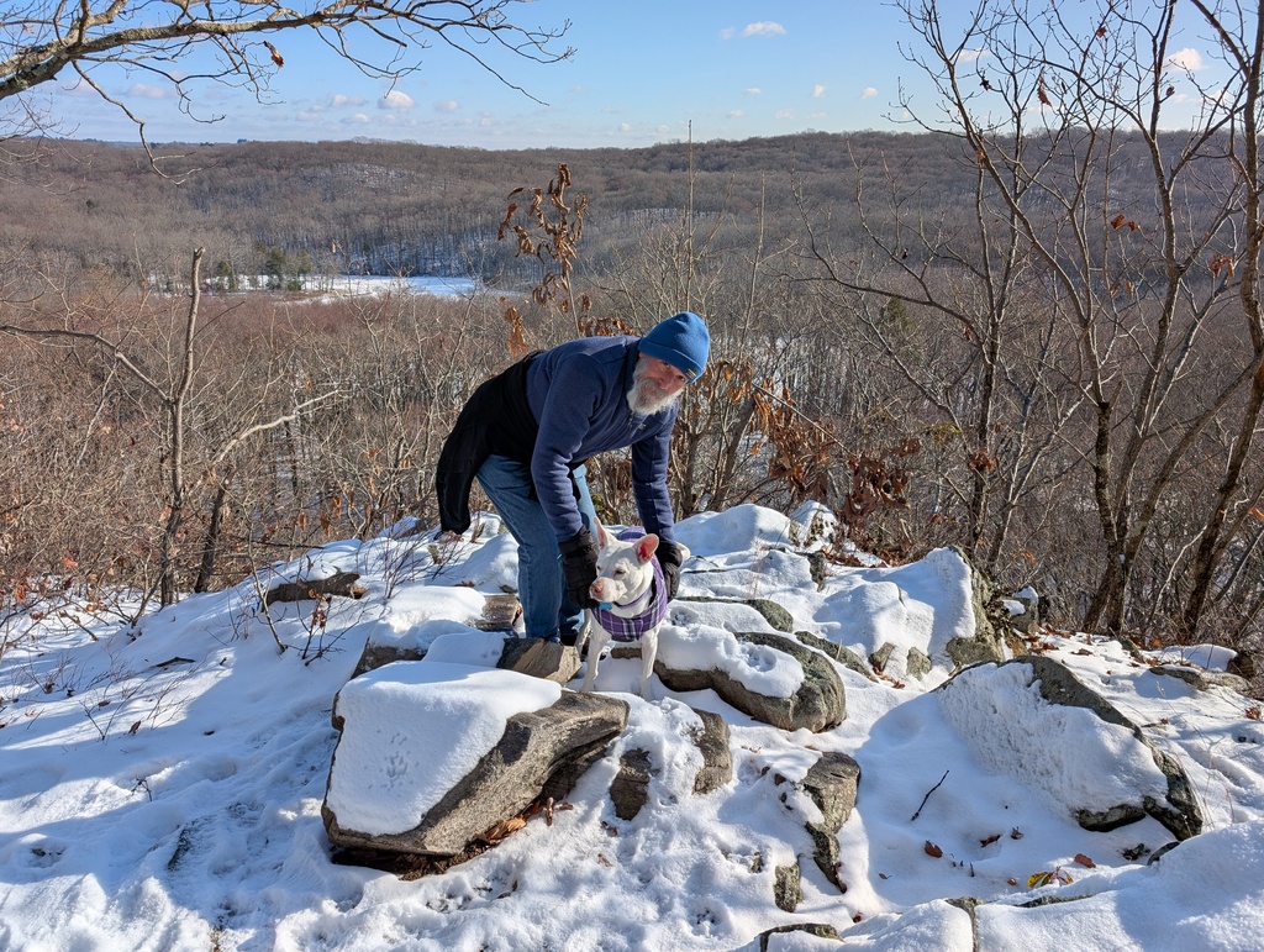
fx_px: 878
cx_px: 632
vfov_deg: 56.9
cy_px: 476
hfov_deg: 71.5
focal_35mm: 24
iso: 19
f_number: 1.68
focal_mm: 6.9
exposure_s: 1/1005
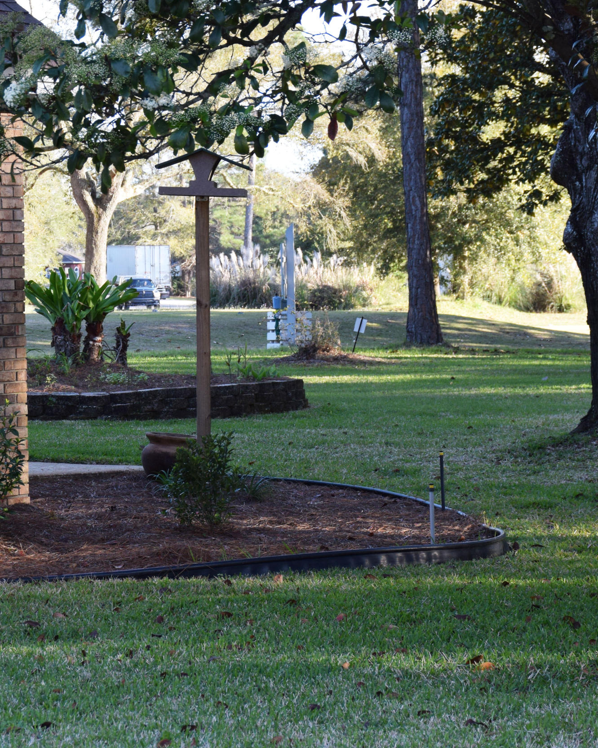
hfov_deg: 11.6
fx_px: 2921
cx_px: 77
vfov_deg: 14.6
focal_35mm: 132
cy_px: 362
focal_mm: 52
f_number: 7.1
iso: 400
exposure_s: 1/200
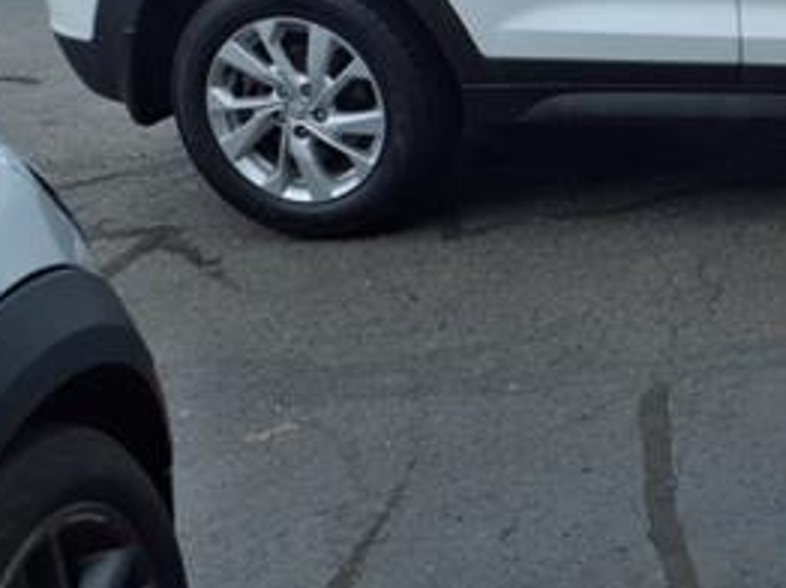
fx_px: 1497
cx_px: 918
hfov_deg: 26.5
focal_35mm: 66
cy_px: -63
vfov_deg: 21.1
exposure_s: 1/833
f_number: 1.9
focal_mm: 3.58
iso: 40
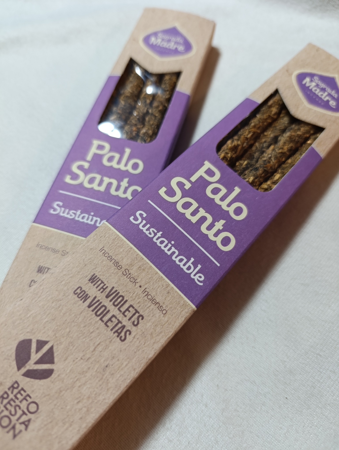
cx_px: 170
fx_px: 300
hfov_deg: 59.0
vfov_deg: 73.8
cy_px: 225
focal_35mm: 23
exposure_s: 1/50
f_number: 1.6
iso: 1000
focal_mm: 6.14
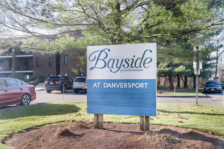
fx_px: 212
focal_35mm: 34
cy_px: 74
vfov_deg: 38.9
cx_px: 112
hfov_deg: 55.8
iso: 200
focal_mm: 34
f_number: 10
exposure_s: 1/5
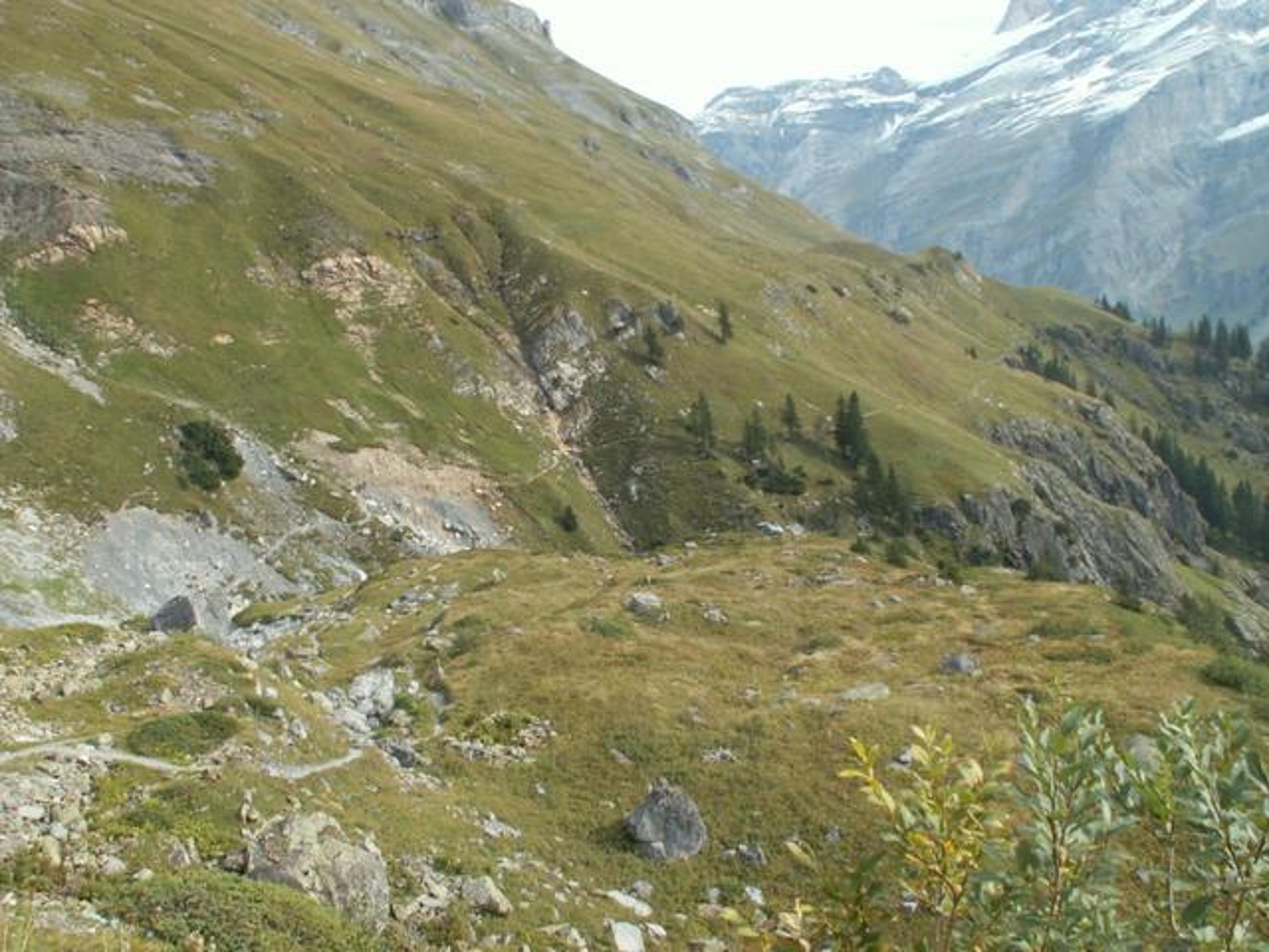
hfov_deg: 52.6
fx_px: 1283
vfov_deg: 40.7
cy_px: 476
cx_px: 634
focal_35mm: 35
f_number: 5
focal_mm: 5.86
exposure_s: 1/100
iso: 50
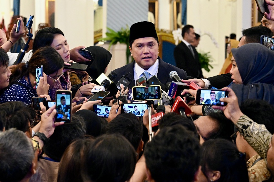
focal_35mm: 70
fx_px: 533
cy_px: 91
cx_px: 137
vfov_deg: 19.4
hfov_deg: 28.9
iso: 4000
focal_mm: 70
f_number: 4
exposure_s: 1/200
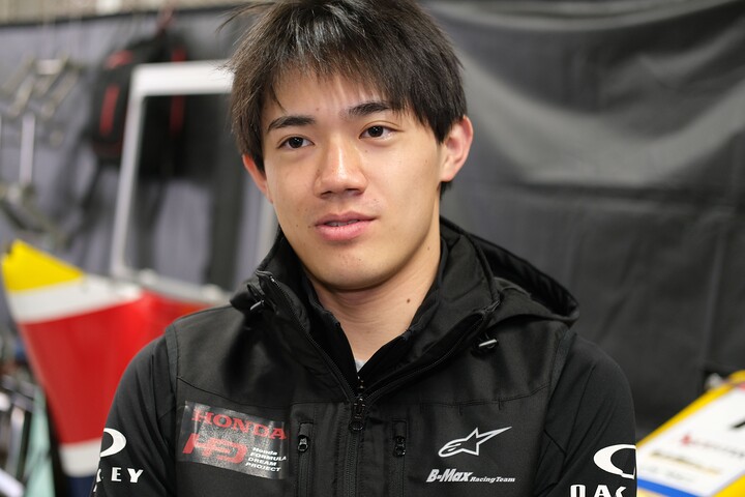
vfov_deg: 25.5
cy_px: 248
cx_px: 372
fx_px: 1097
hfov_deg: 37.5
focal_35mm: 53
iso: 640
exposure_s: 1/105
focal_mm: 35
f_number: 2
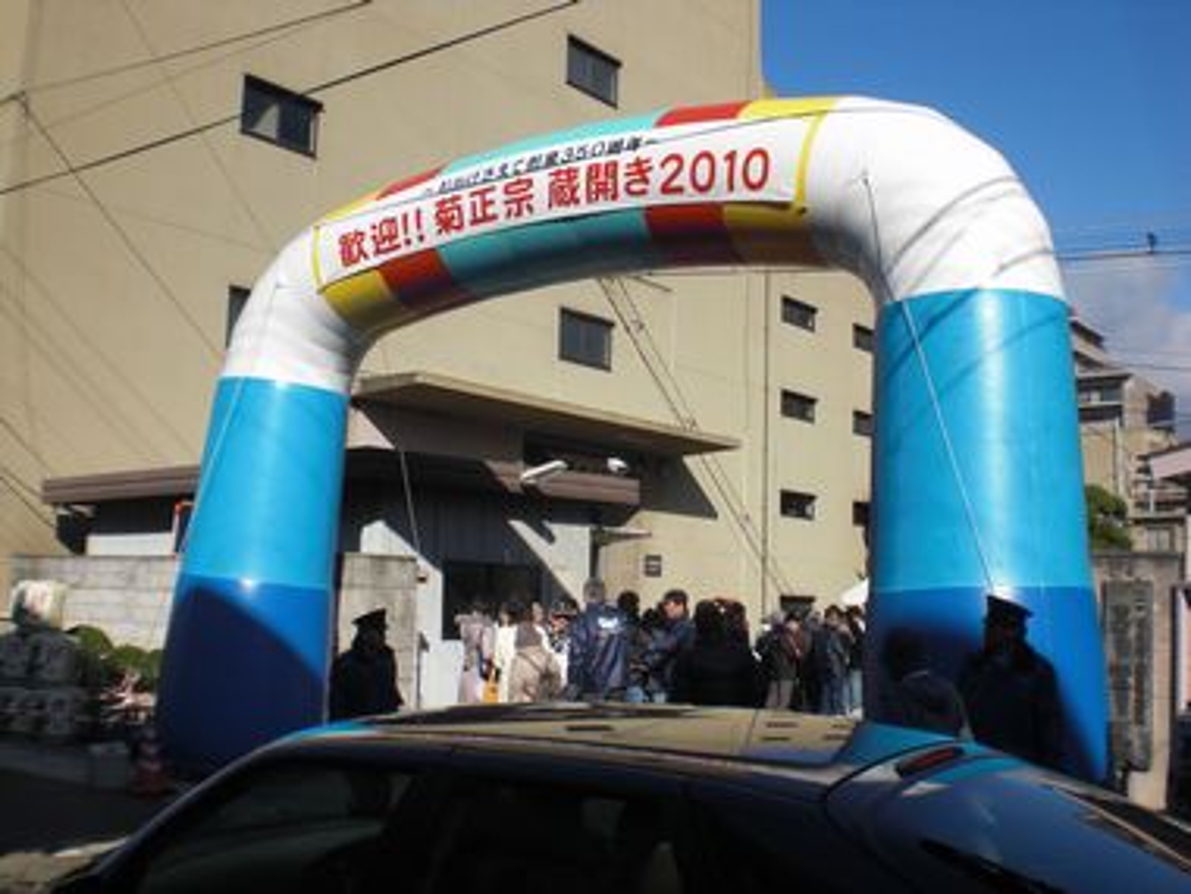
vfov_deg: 37.7
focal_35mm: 38
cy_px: 447
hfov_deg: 49.0
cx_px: 596
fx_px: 1307
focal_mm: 6.3
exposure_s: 1/500
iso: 64
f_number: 5.6
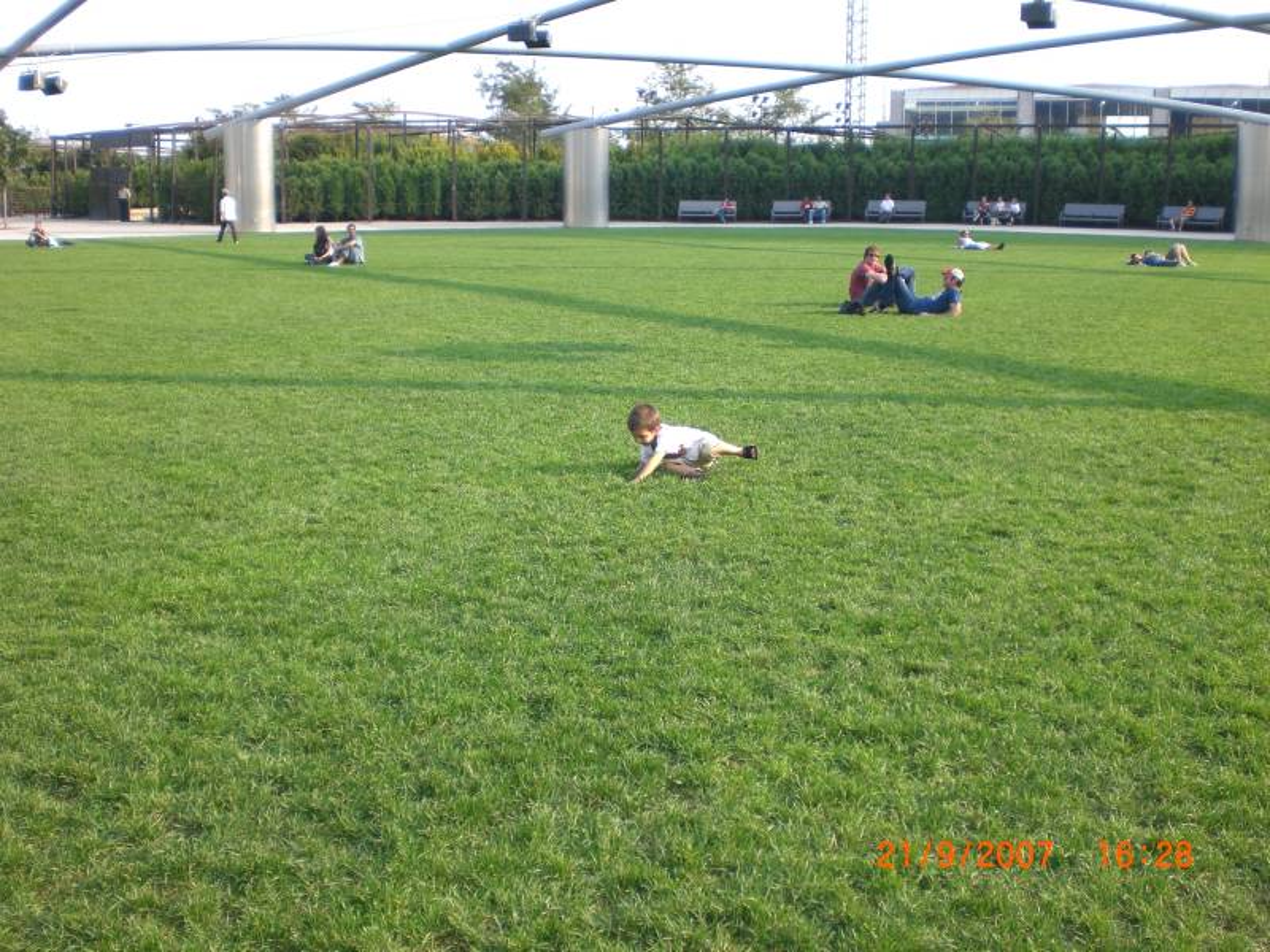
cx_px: 635
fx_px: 1394
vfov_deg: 37.7
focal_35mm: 38
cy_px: 476
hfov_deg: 49.0
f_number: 3.1
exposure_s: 1/250
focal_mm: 6.3
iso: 50
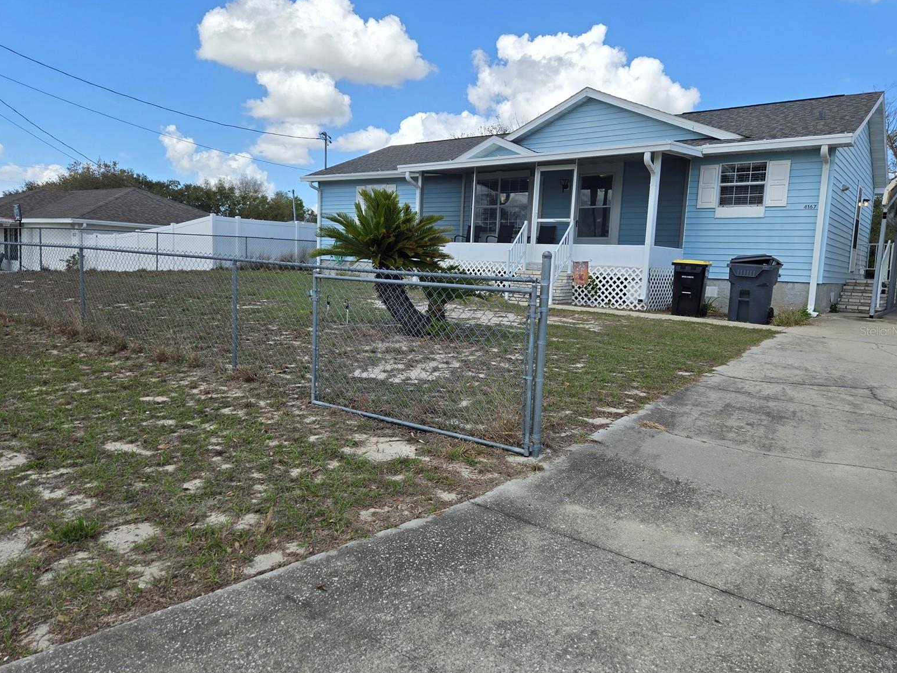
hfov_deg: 71.6
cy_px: 331
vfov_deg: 56.8
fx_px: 622
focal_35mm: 24
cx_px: 447
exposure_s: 1/1567
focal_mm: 5.4
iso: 25
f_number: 1.8
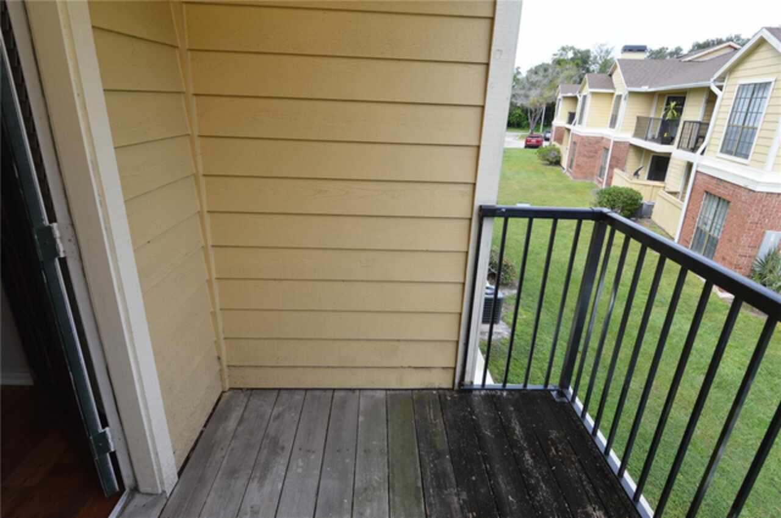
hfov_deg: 90.1
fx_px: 390
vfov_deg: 67.2
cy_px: 259
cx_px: 390
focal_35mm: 18
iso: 125
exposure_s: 1/125
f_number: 5.6
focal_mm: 12
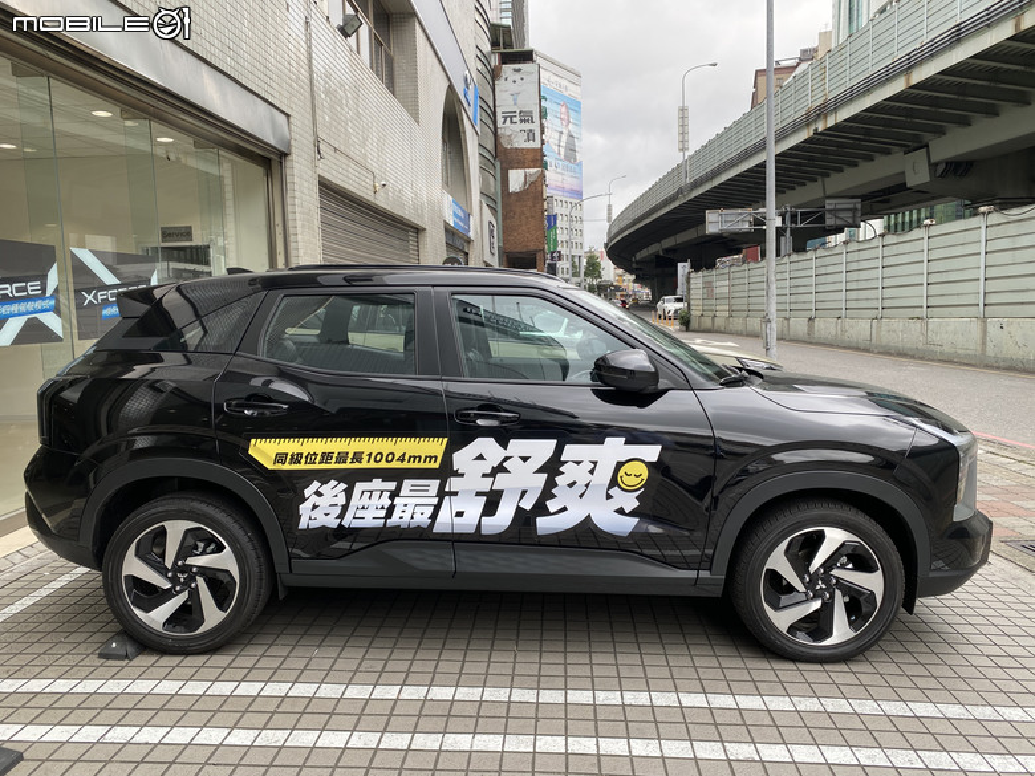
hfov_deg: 67.3
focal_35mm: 26
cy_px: 388
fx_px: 777
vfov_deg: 53.1
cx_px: 518
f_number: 1.8
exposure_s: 1/409
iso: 32
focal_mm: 4.25
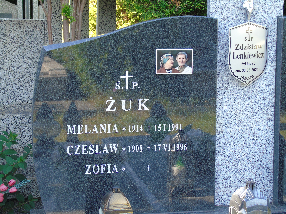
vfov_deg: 18.0
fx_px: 677
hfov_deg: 23.8
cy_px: 107
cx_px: 143
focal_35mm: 82
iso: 80
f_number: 4.1
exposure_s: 1/40
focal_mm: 15
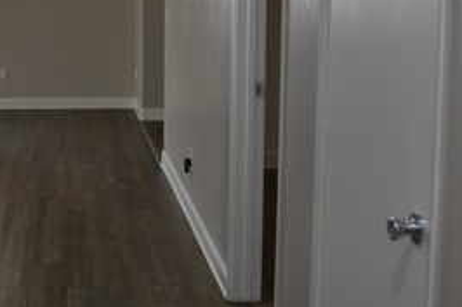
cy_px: 18
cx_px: 109
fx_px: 834
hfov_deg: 30.4
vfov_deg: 20.4
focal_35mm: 65
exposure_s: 1/60
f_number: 4
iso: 400
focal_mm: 18
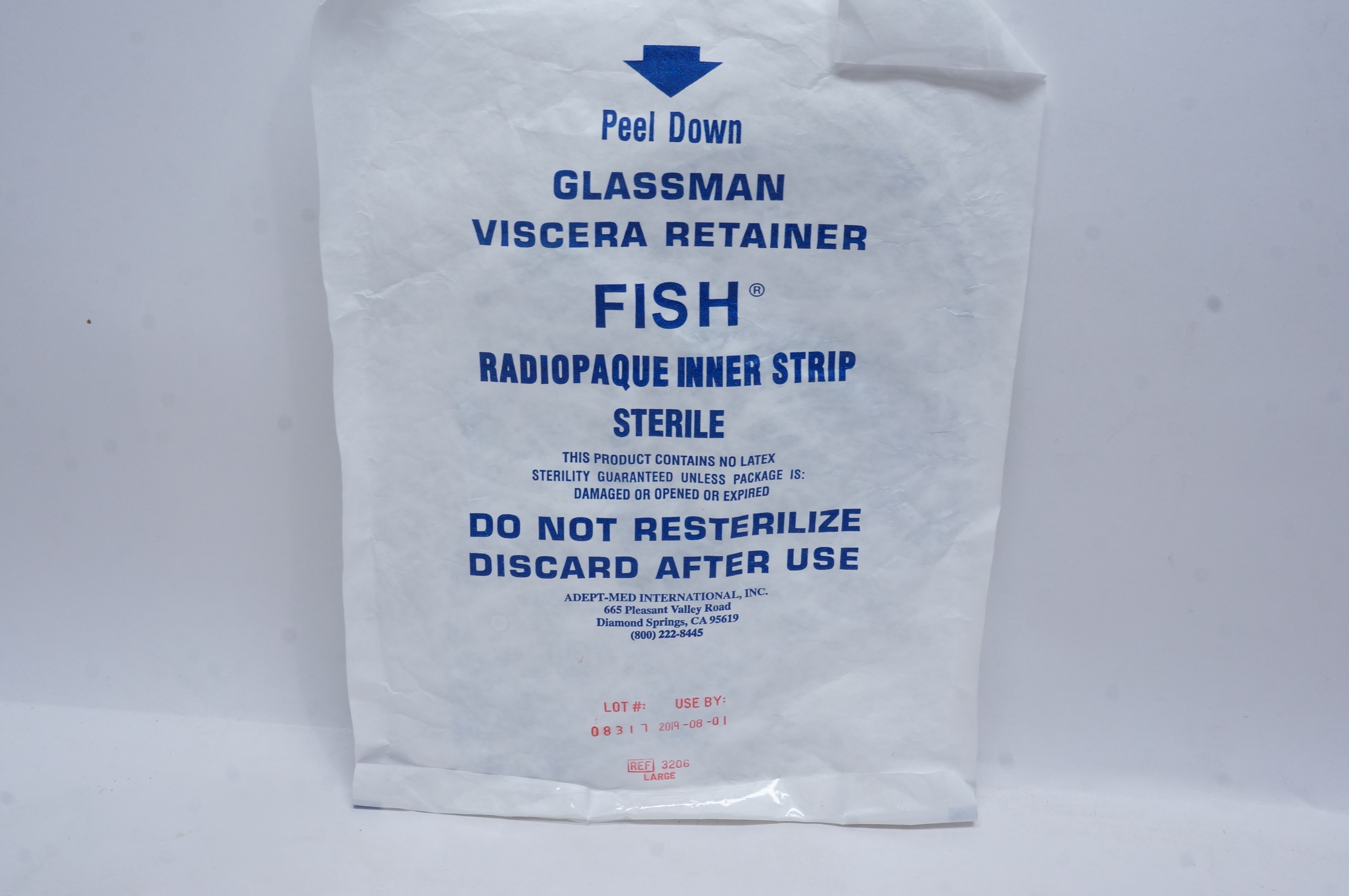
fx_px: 1628
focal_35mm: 44
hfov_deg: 45.0
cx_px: 674
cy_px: 448
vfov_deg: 30.8
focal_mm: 29
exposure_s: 1/10
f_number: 14
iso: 400
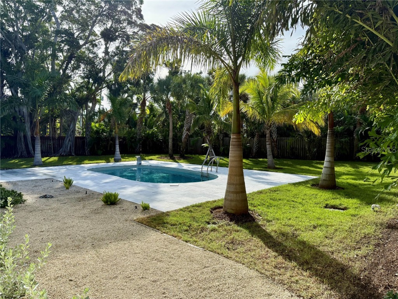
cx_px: 199
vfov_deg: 56.8
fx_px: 276
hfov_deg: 71.6
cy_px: 150
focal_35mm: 24
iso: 100
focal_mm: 6.76
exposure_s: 1/3759
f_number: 1.78
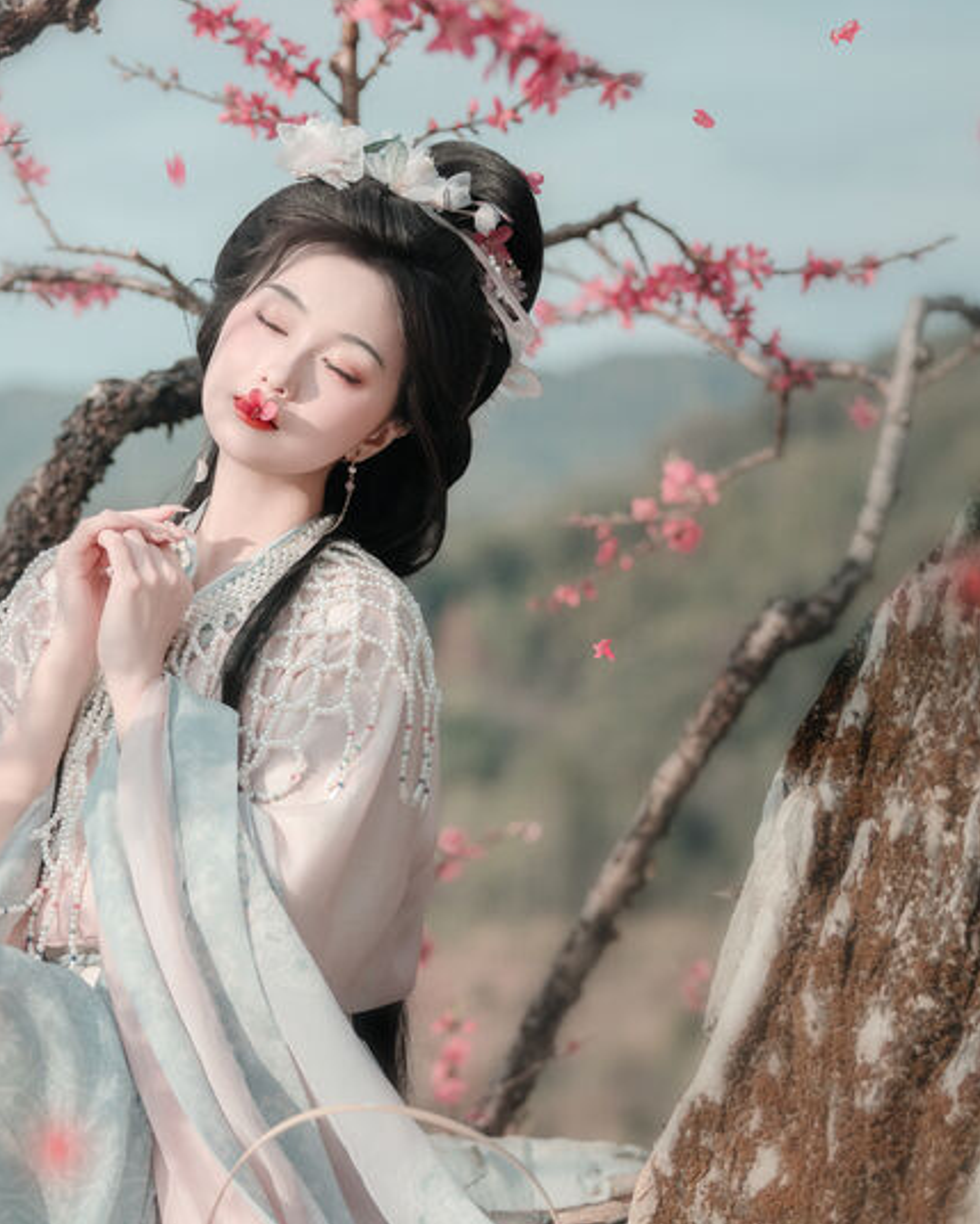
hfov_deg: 10.5
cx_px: -114
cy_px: 566
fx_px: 5256
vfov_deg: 13.3
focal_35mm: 145
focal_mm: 70
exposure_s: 1/640
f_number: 2.8
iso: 50
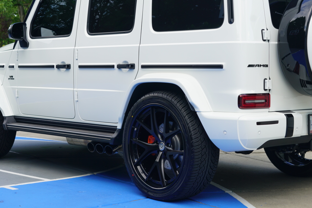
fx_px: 685
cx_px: 164
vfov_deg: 17.3
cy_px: 71
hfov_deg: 25.6
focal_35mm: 79
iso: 100
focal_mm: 55
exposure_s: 1/80
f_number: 5.6
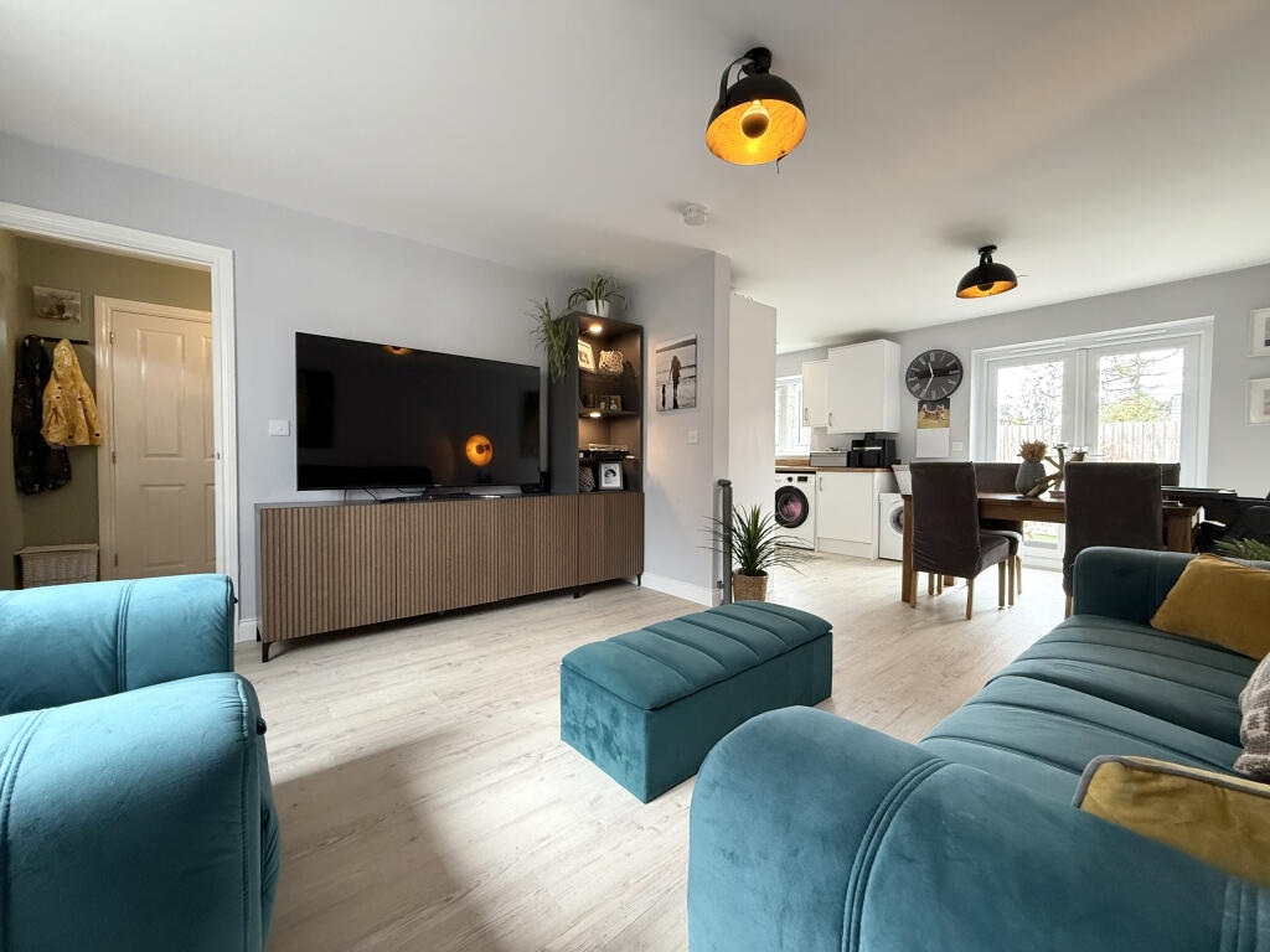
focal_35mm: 14
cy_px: 476
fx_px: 514
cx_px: 635
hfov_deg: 102.1
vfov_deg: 85.7
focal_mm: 2.22
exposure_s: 1/100
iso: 320
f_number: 2.2
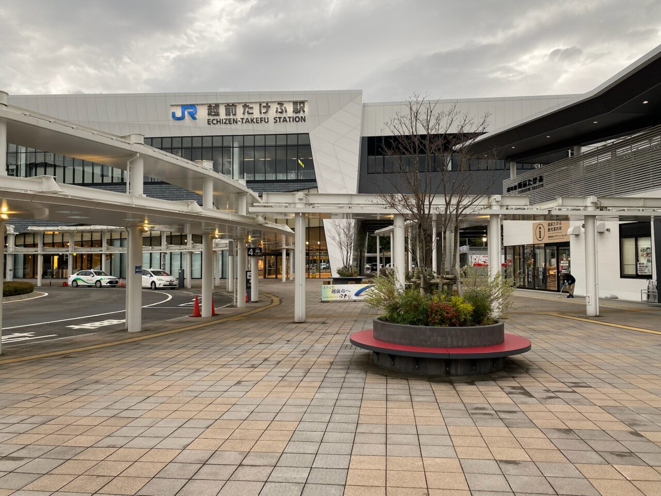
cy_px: 248
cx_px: 330
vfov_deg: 53.1
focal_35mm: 26
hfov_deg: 67.3
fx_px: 496
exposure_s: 1/149
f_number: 1.8
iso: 32
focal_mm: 4.25
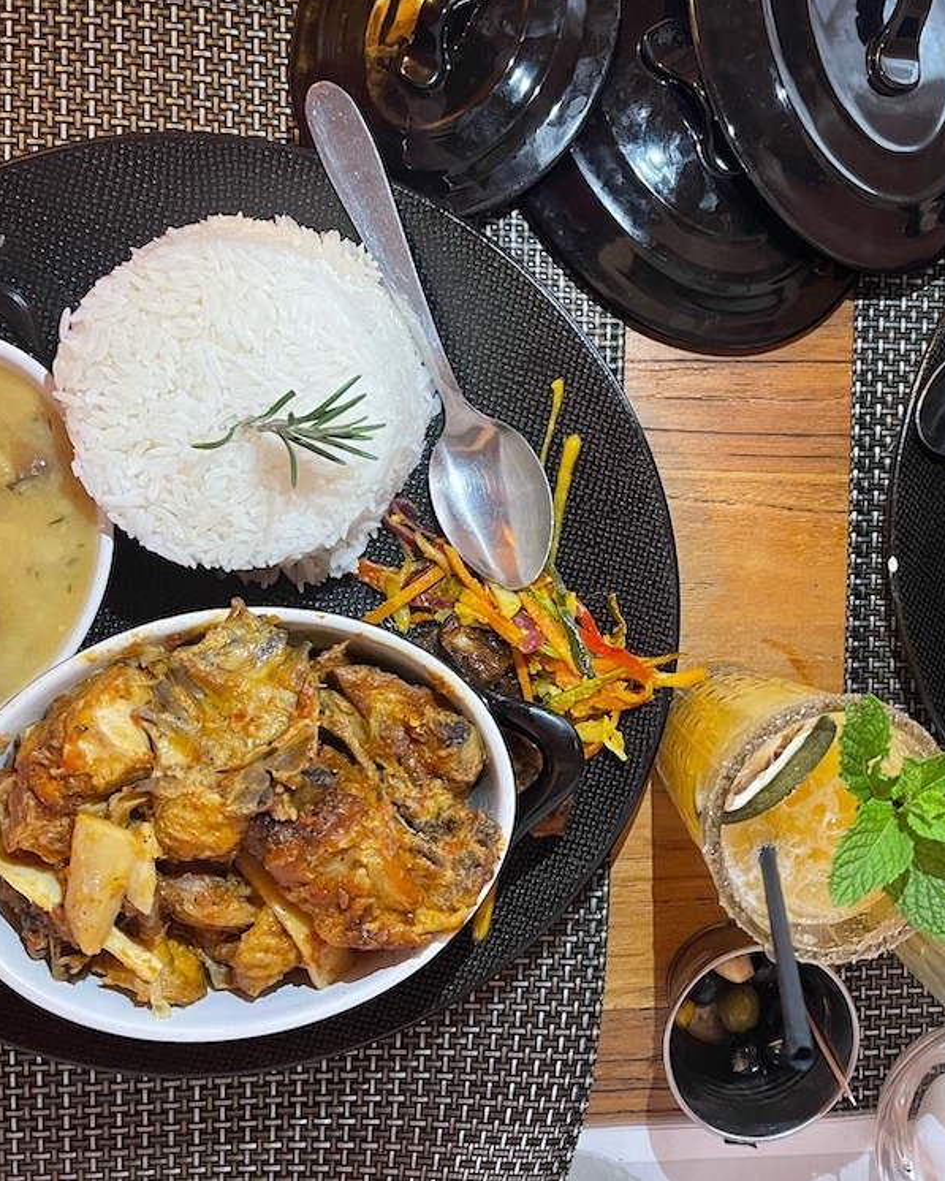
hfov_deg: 42.5
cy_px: 589
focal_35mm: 34
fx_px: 1188
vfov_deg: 52.8
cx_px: 660
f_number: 1.6
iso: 500
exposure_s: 1/33
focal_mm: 5.1
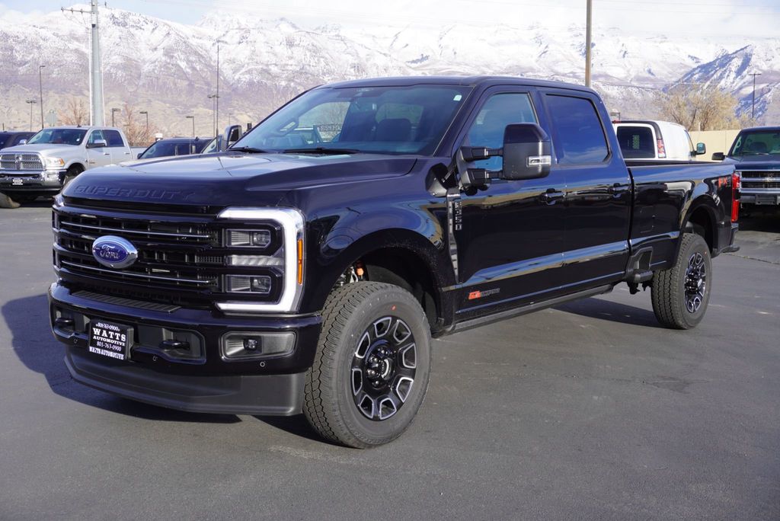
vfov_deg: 30.9
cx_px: 390
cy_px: 260
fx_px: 943
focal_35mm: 44
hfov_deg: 44.9
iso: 100
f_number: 9
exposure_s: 1/125
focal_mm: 29
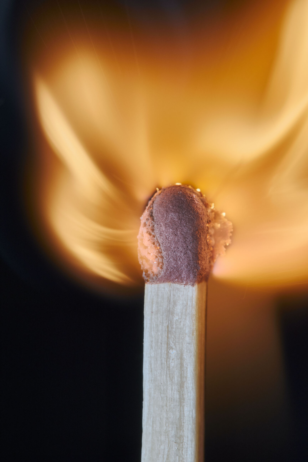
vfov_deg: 17.1
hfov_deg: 11.4
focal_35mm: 120
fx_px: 1540
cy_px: 231
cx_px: 154
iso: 800
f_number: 16
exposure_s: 1/200
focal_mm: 80
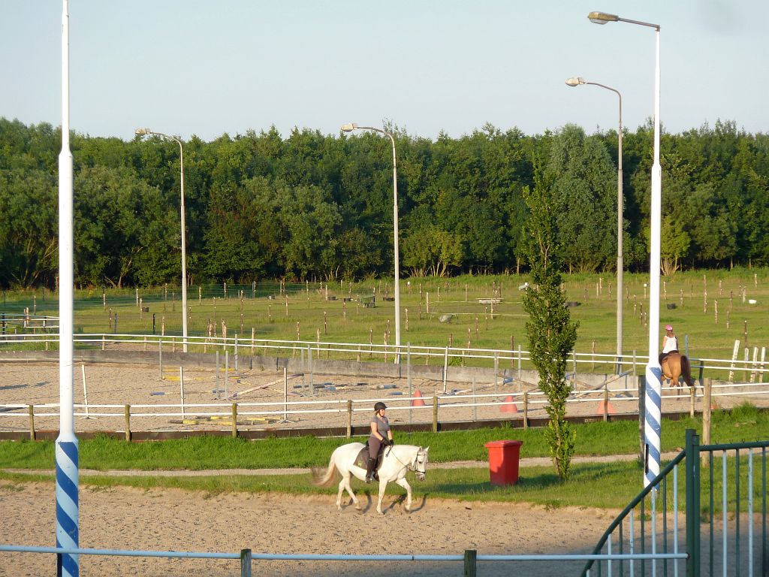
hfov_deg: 10.9
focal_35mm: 182
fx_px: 4043
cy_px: 288
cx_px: 384
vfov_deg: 8.2
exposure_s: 1/125
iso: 80
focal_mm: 29.9
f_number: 4.5
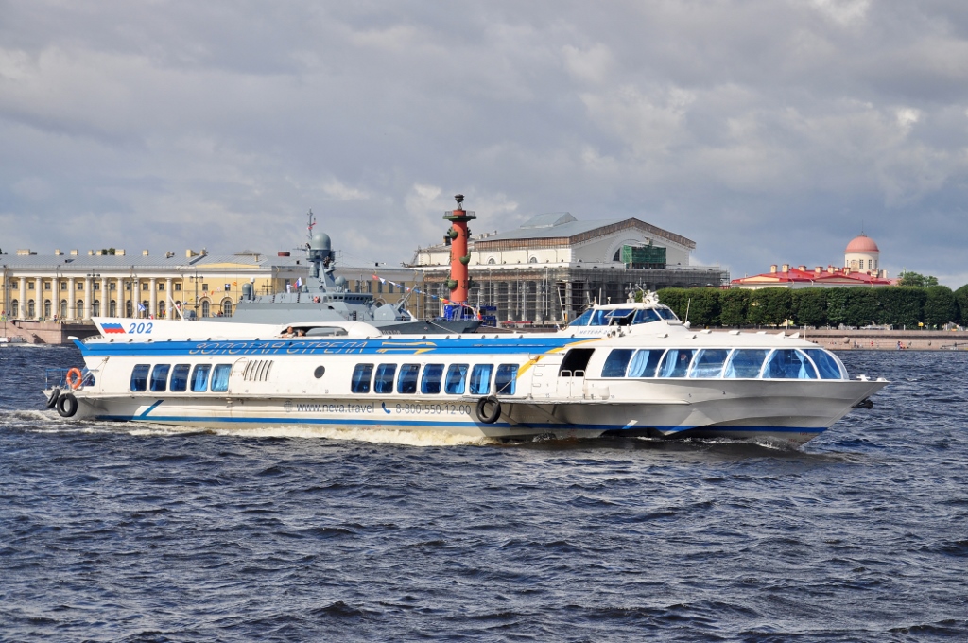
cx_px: 484
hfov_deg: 23.4
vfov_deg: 15.7
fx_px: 2336
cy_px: 322
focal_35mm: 87
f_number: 7.1
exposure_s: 1/800
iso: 200
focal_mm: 58
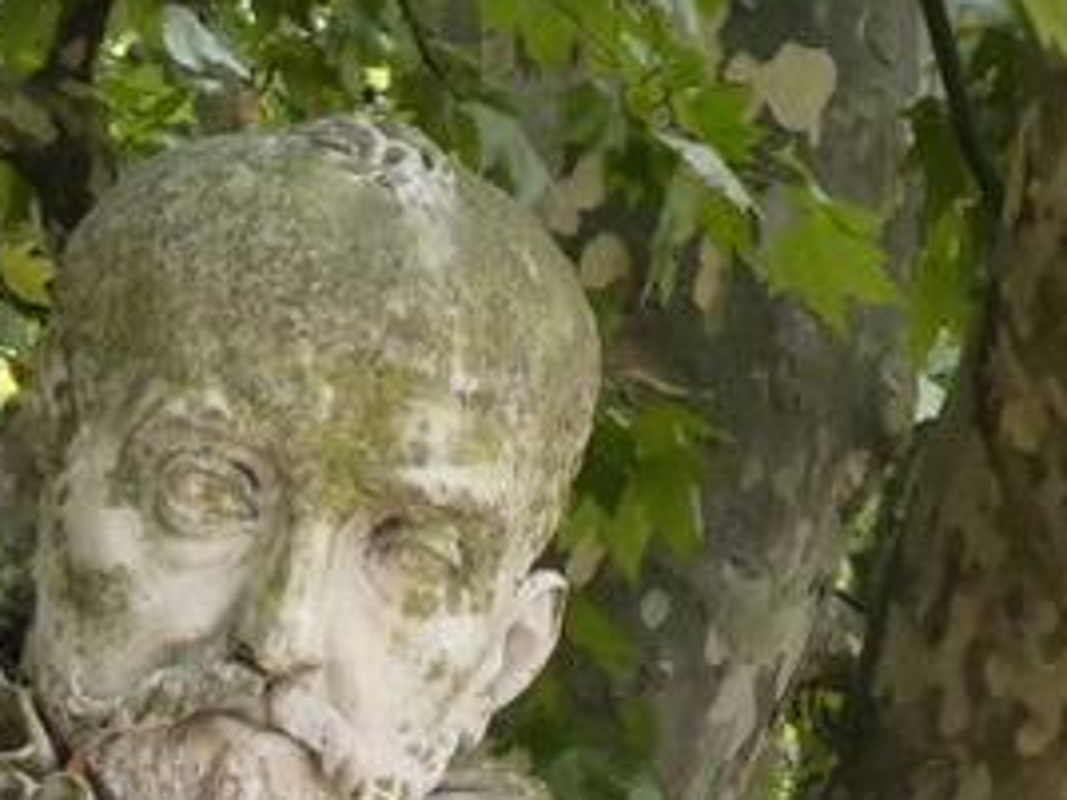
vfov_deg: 2.1
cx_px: 195
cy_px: 760
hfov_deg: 2.8
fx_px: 22101
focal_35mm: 717
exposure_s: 1/100
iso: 640
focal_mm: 53.8
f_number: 5.8
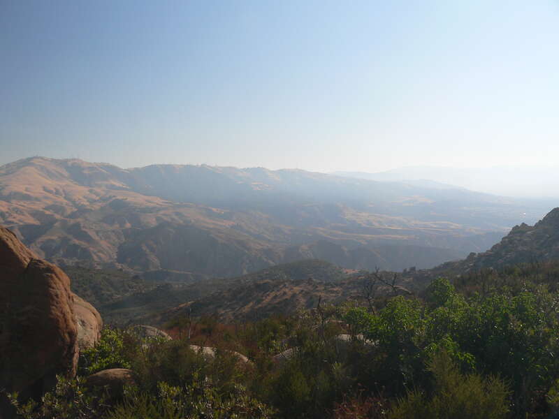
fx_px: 581
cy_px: 210
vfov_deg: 39.7
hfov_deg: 51.4
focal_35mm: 36
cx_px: 280
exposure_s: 1/400
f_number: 3.3
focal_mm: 6
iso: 80
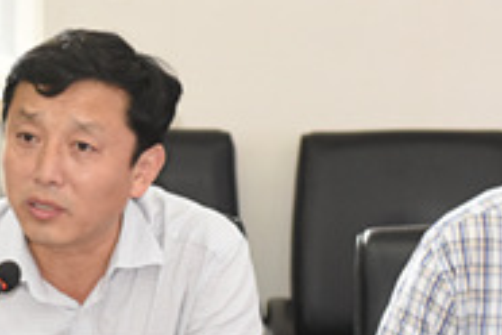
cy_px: 224
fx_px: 3040
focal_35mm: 218
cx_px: 124
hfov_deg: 9.4
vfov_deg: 6.3
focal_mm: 70
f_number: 3.5
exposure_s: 1/250
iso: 2500
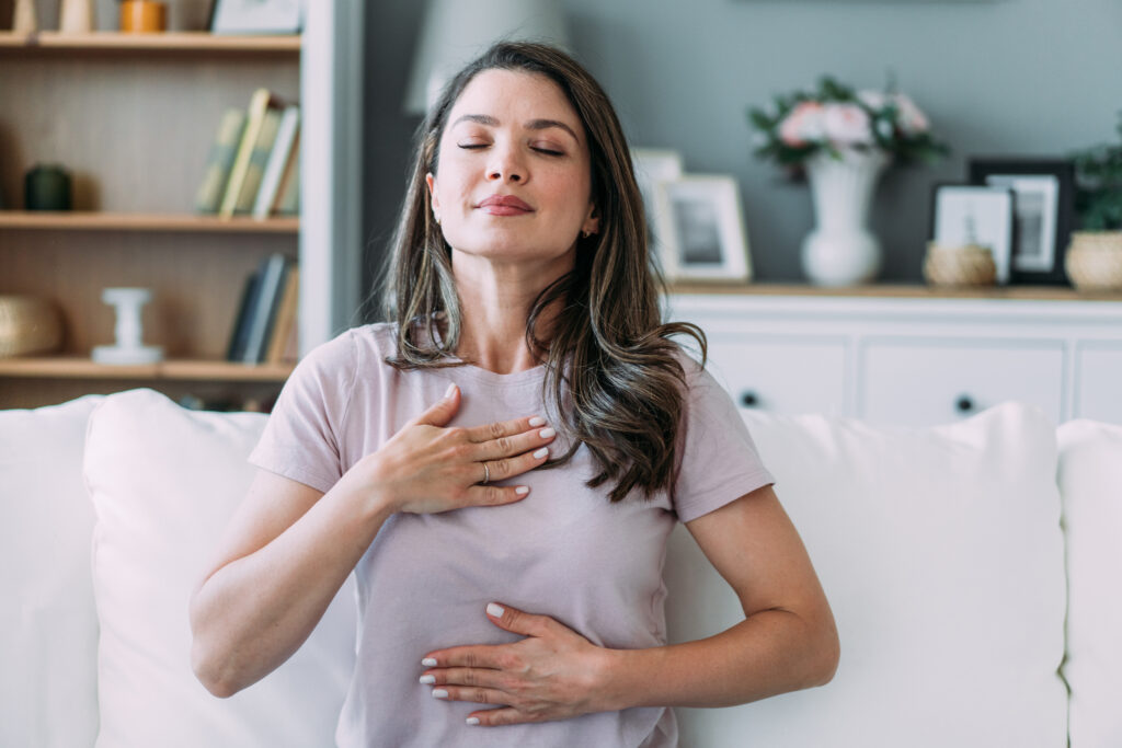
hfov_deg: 36.2
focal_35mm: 55
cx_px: 561
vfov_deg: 24.6
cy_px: 374
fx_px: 1714
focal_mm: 55
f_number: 2
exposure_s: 1/400
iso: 800
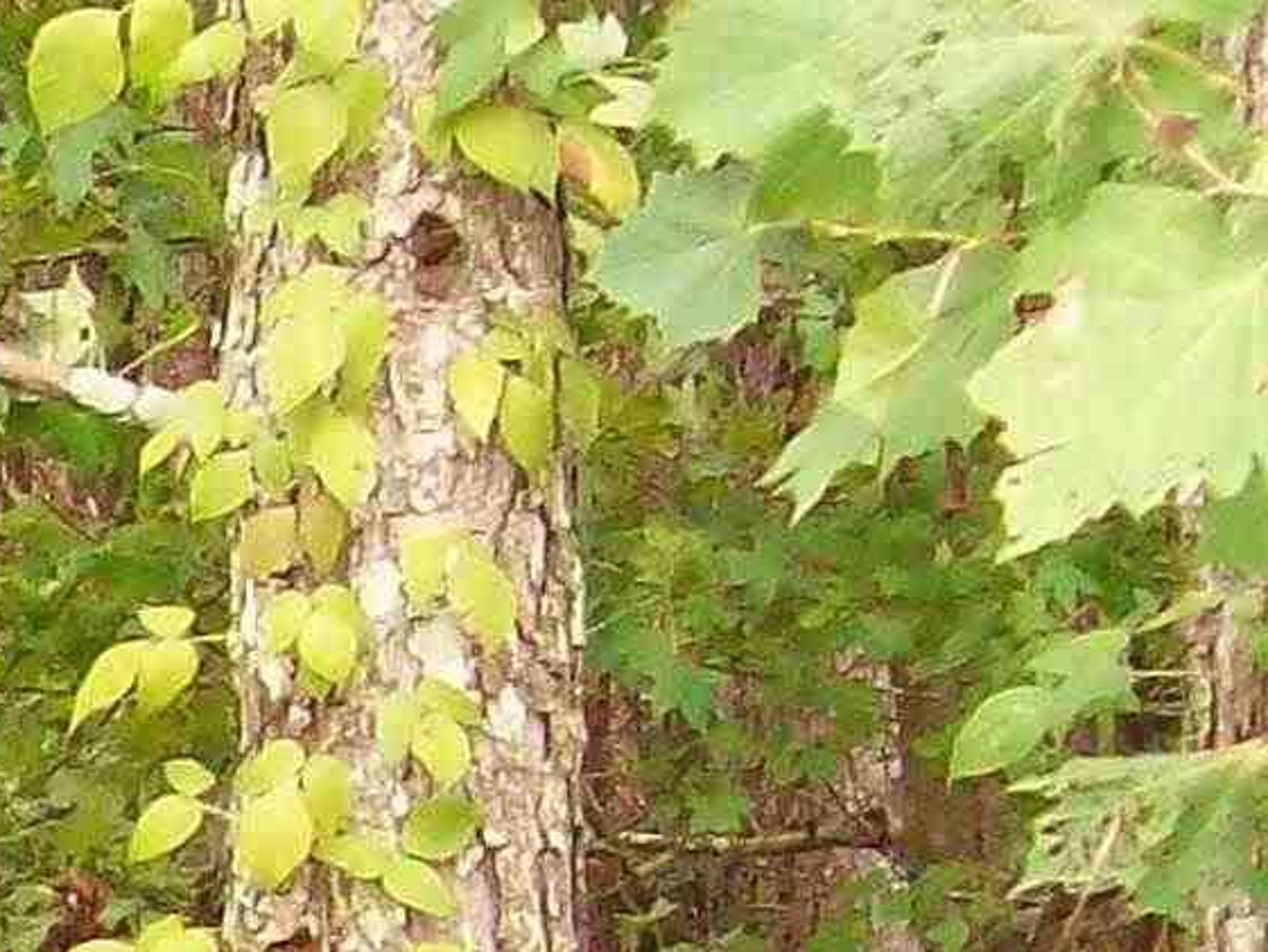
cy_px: 1904
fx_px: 7181
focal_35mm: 196
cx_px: -1460
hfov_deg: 9.3
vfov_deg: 7.3
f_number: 2.7
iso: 200
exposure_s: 1/139
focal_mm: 6
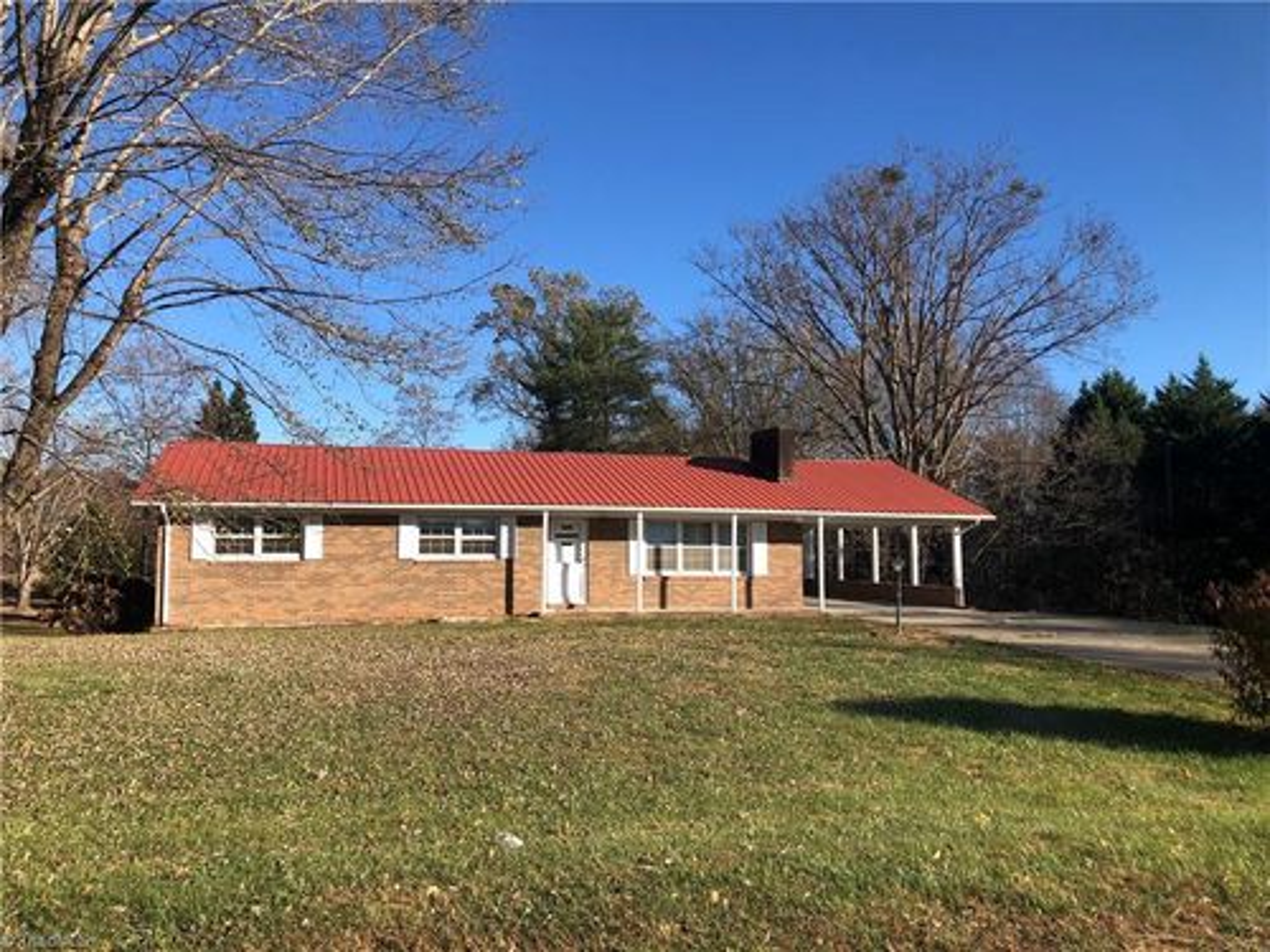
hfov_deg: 63.4
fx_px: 1027
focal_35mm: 28
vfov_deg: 49.7
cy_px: 476
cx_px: 635
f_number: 1.8
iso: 20
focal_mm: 3.99
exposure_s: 1/1156
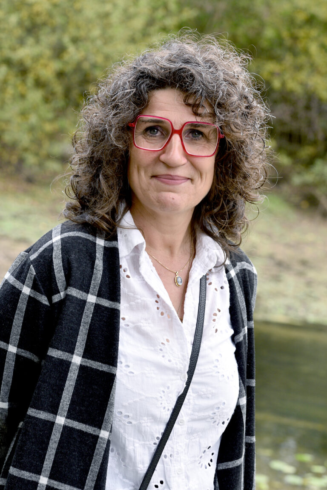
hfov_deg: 13.1
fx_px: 1429
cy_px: 245
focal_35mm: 105
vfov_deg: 19.4
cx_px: 164
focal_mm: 105
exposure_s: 1/125
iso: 400
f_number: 9
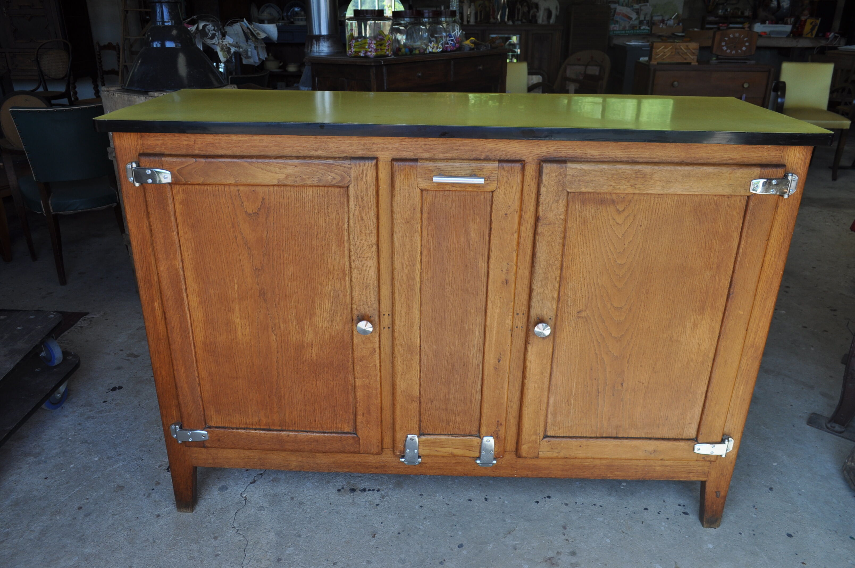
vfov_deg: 47.8
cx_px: 428
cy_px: 284
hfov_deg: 67.4
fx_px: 640
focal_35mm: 27
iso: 200
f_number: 5.6
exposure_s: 1/125
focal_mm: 18
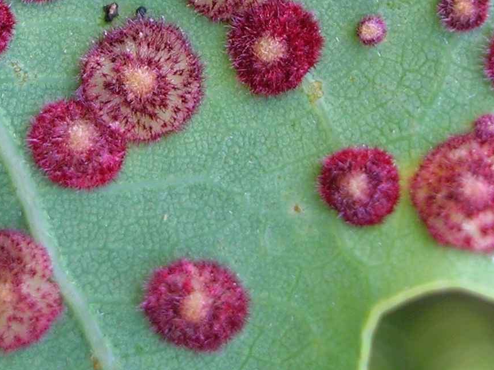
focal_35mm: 122
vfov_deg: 12.0
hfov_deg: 16.1
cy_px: -5
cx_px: 318
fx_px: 1740
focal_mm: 7.7
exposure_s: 1/52.8
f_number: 3.2
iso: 50
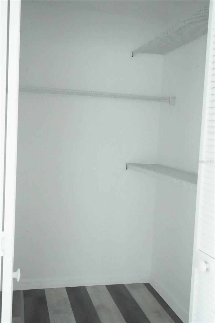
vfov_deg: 49.6
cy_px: 162
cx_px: 108
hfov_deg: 34.2
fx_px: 349
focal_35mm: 39
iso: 51200
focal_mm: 39
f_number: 6.3
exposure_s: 1/200
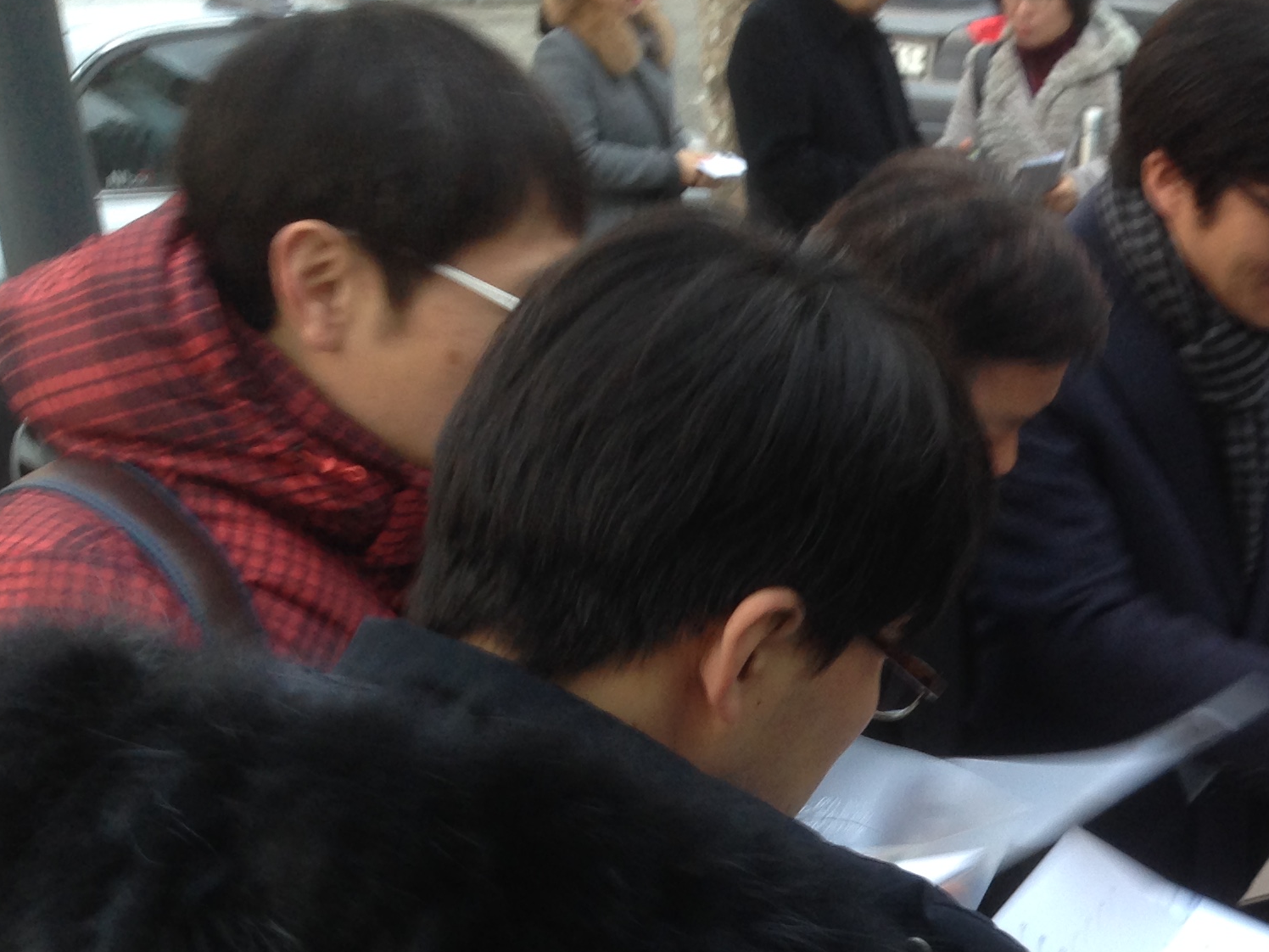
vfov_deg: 20.0
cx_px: 1348
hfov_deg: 25.3
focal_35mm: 72
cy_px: 890
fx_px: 2639
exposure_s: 1/24
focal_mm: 4.12
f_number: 2.4
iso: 50
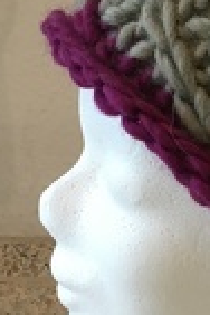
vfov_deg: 20.4
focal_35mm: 100
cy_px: 183
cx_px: 340
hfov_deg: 12.8
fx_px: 875
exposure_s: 1/33
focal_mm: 4.15
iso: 250
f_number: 2.2
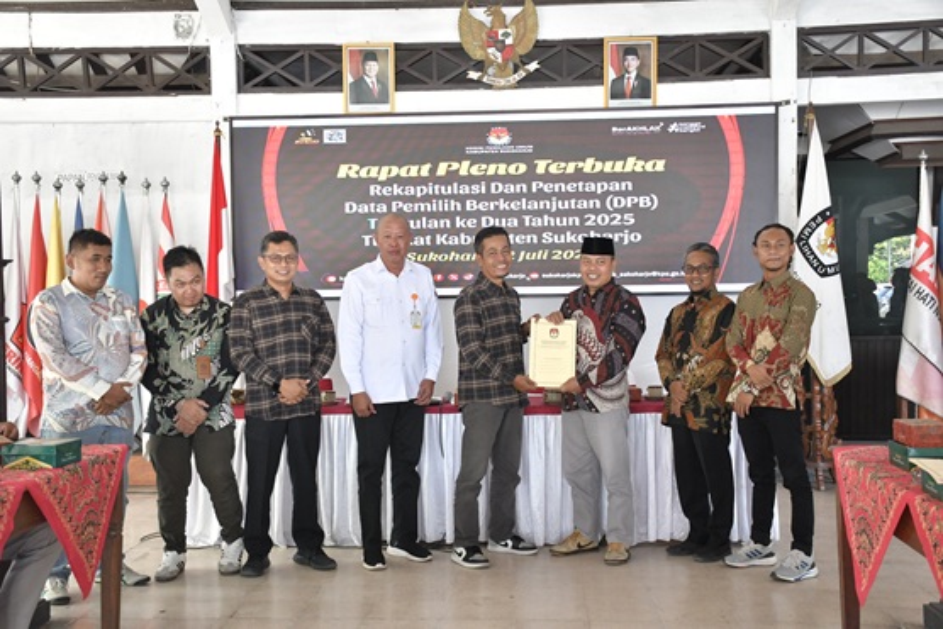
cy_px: 314
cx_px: 472
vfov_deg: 29.9
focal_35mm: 45
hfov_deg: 43.6
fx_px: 1179
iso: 1250
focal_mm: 30
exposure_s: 1/100
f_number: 4.5
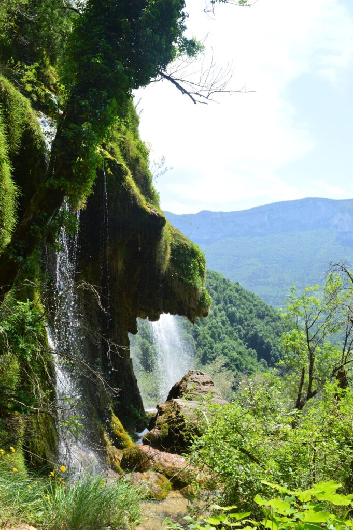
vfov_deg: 67.4
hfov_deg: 47.9
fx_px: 398
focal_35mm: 27
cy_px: 265
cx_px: 176
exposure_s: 1/320
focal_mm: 18
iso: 400
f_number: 10
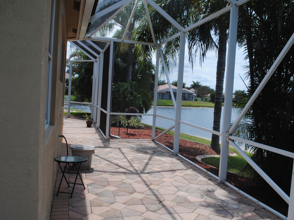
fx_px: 280
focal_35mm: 33
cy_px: 110
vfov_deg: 42.9
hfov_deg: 55.3
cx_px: 158
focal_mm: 20
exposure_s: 1/200
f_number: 7.1
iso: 100
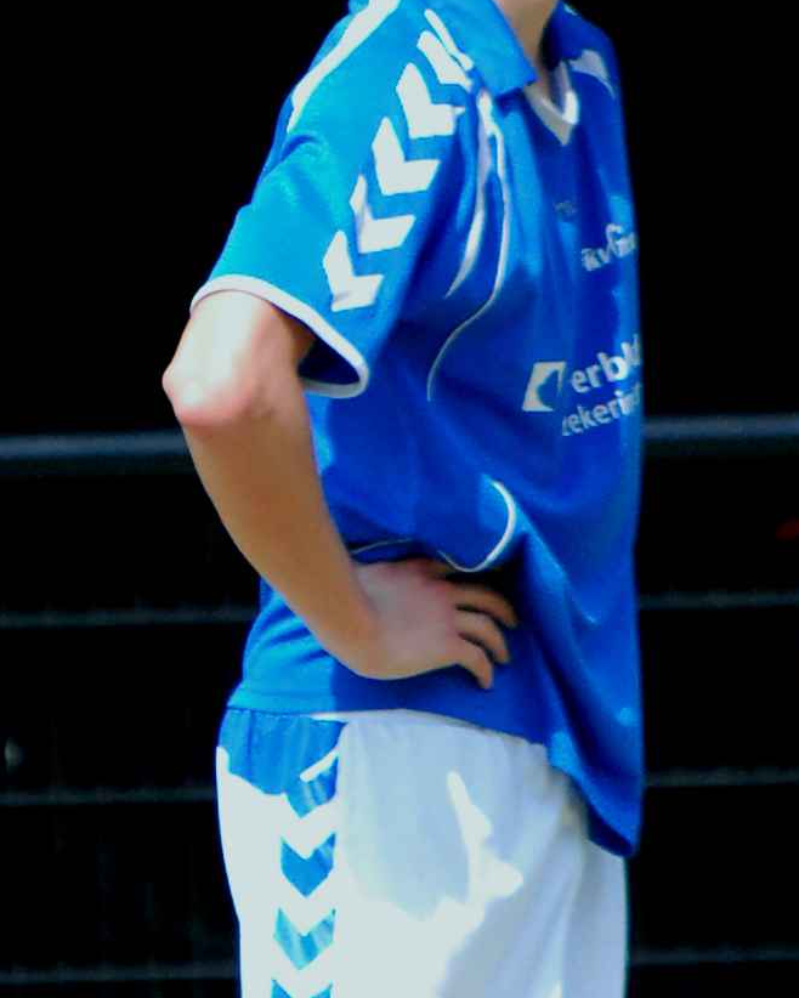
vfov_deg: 2.3
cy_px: 906
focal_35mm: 845
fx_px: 24968
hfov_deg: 1.8
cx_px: 355
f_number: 5.6
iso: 1600
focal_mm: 200
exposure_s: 1/2500
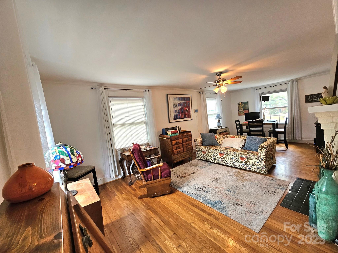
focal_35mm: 13
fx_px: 127
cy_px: 126
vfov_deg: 89.9
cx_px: 169
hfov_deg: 106.2
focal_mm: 2.2
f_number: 2.2
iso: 125
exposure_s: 1/60.2
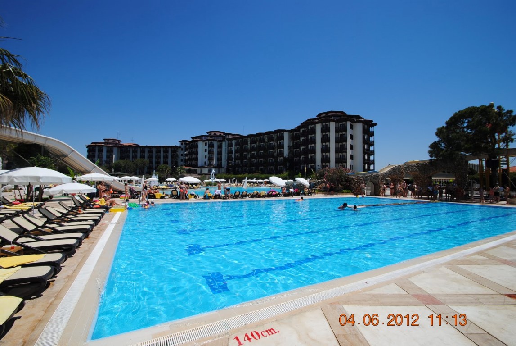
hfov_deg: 100.3
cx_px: 258
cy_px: 173
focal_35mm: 15
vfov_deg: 77.5
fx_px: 215
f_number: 9
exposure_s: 1/320
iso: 100
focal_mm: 10
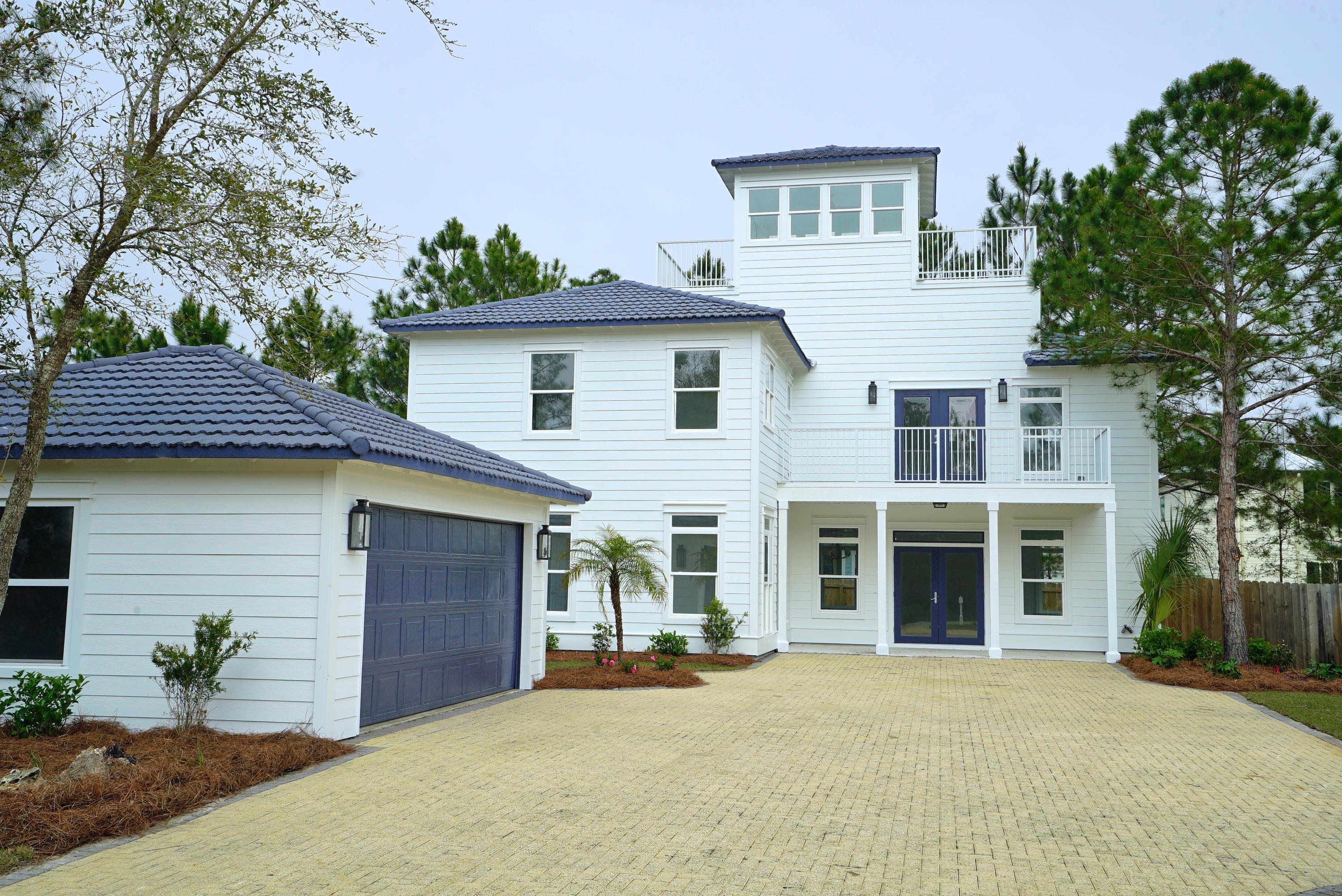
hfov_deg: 54.4
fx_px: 1305
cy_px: 448
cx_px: 671
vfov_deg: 37.9
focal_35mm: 35
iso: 100
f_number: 14
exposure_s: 1/100
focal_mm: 35
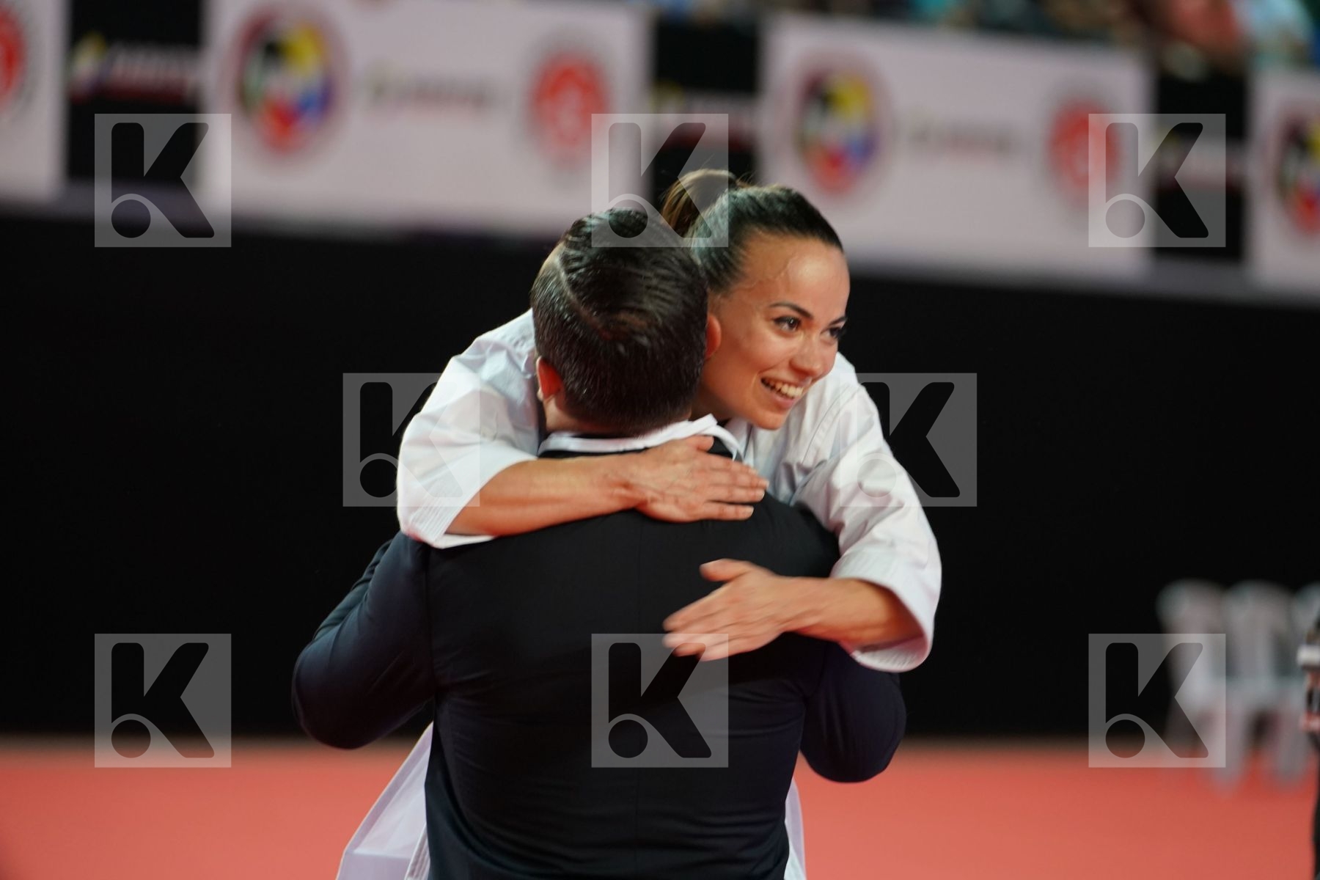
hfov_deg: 9.9
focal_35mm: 207
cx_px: 660
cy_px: 440
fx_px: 7589
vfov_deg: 6.6
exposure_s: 1/400
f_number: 4
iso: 2000
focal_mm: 207
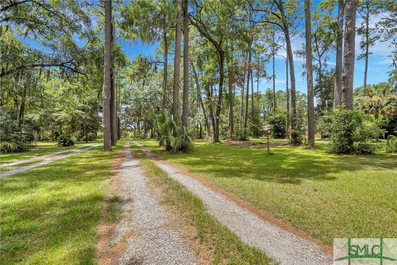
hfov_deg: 96.7
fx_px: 176
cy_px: 132
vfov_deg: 73.7
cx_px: 198
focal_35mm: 16
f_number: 9
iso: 320
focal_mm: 16
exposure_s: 1/800
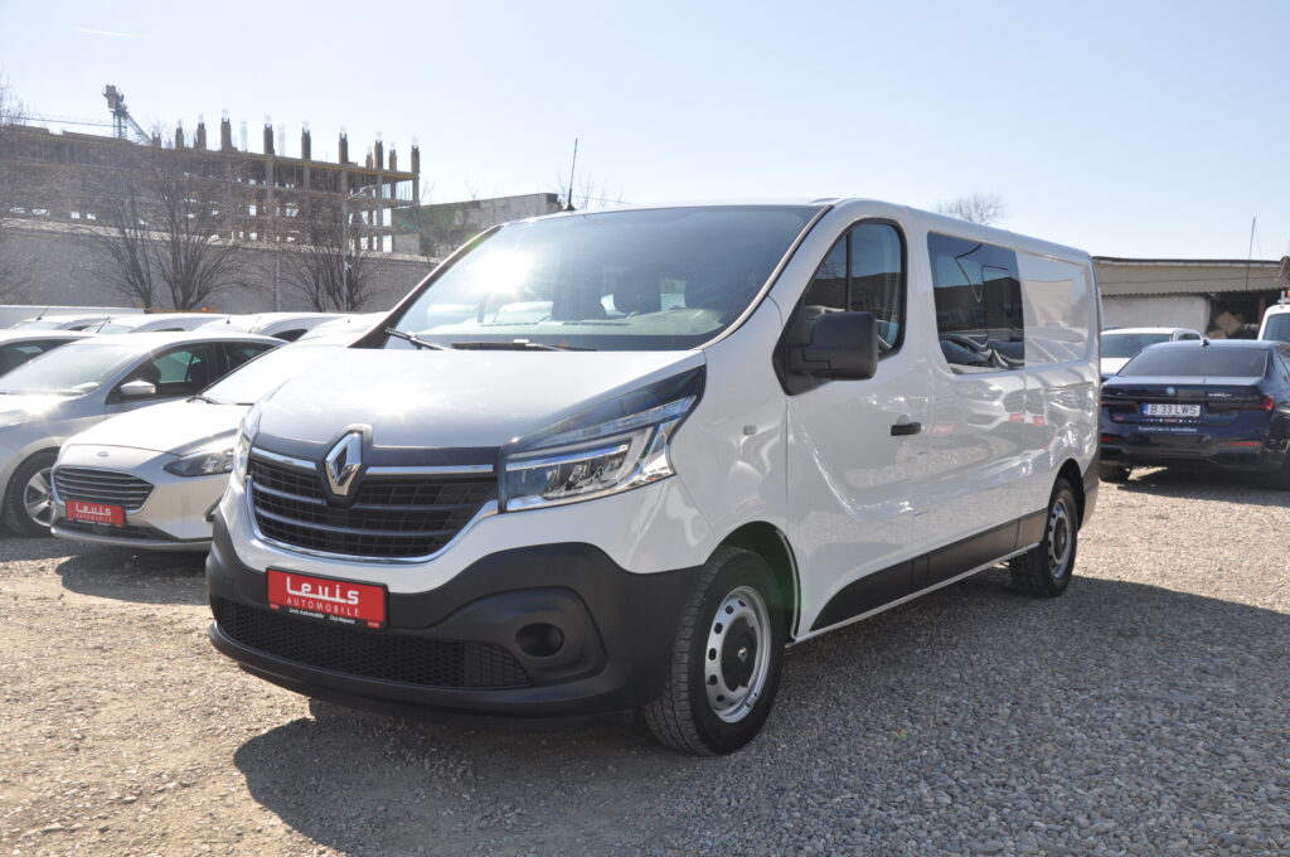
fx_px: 1288
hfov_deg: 53.2
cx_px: 645
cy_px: 428
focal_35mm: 36
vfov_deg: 36.8
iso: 400
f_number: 9
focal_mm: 24
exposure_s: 1/320
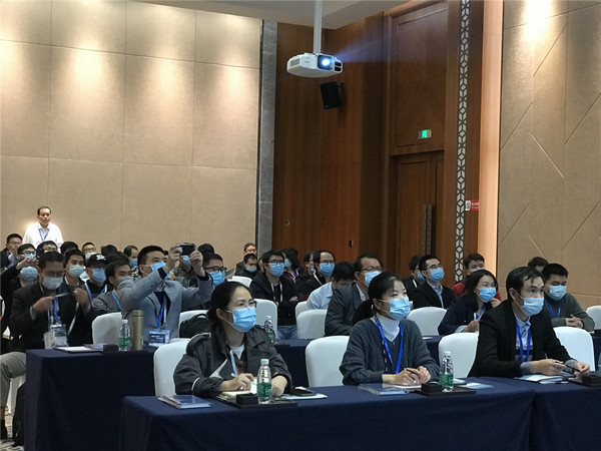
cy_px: 226
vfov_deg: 25.7
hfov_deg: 33.8
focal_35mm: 57
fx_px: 990
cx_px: 300
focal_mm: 6.6
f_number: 2.8
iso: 640
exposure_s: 1/50
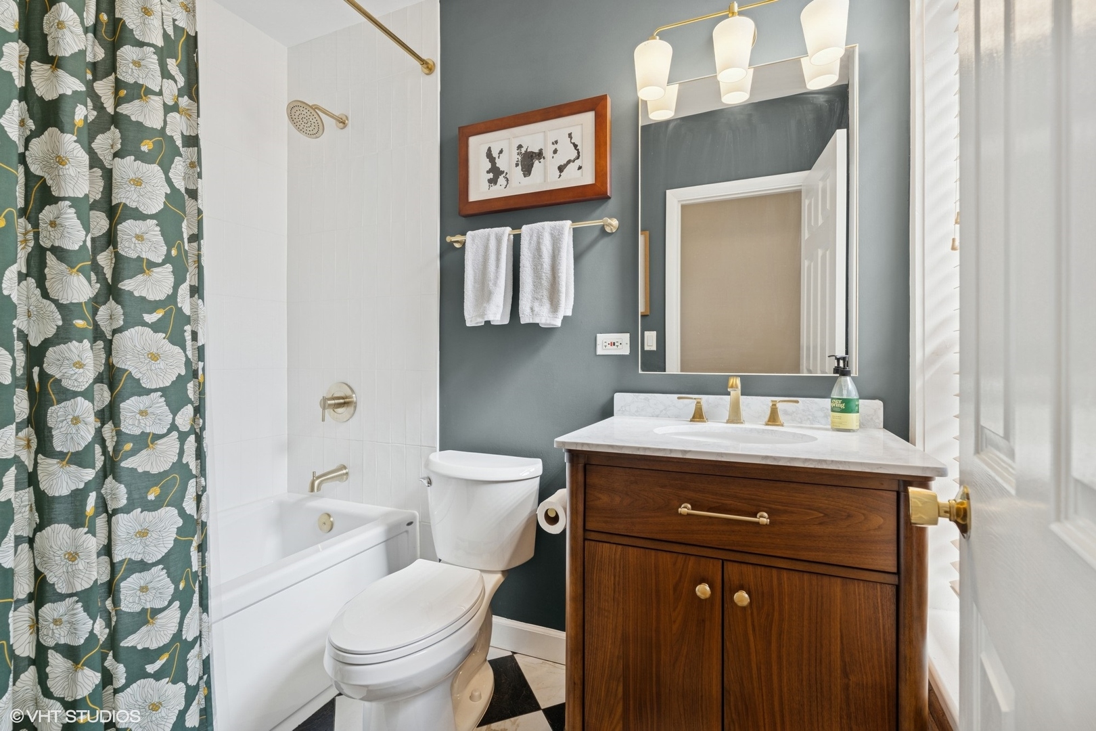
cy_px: 366
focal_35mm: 16
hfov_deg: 96.7
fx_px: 487
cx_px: 548
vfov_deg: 73.7
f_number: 8
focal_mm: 16
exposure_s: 1/25
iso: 320
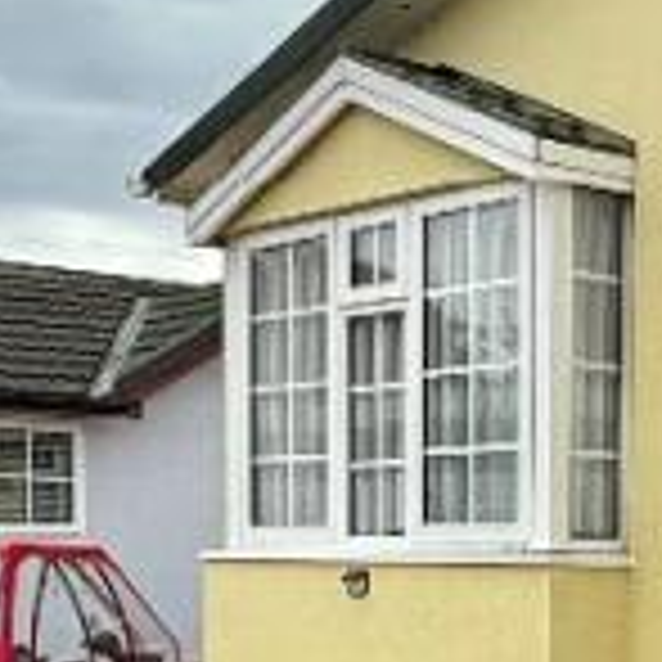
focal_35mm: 86
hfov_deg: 19.9
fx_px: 1861
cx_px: 554
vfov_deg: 19.3
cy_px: 743
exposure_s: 1/518
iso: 50
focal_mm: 2.22
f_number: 2.2
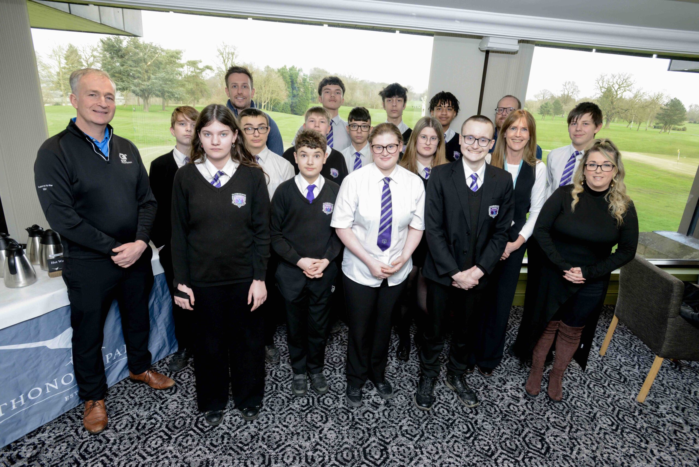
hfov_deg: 78.6
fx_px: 427
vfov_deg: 57.3
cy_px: 234
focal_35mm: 22
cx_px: 350
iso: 1250
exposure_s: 1/60
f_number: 8
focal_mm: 22
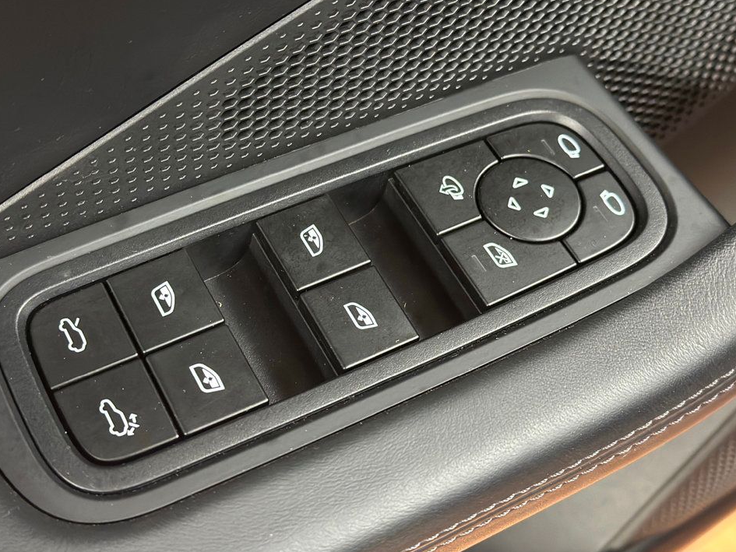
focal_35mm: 52
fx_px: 1106
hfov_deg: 36.8
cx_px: 369
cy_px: 270
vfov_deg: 28.0
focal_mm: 6.86
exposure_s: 1/30
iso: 640
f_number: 1.78
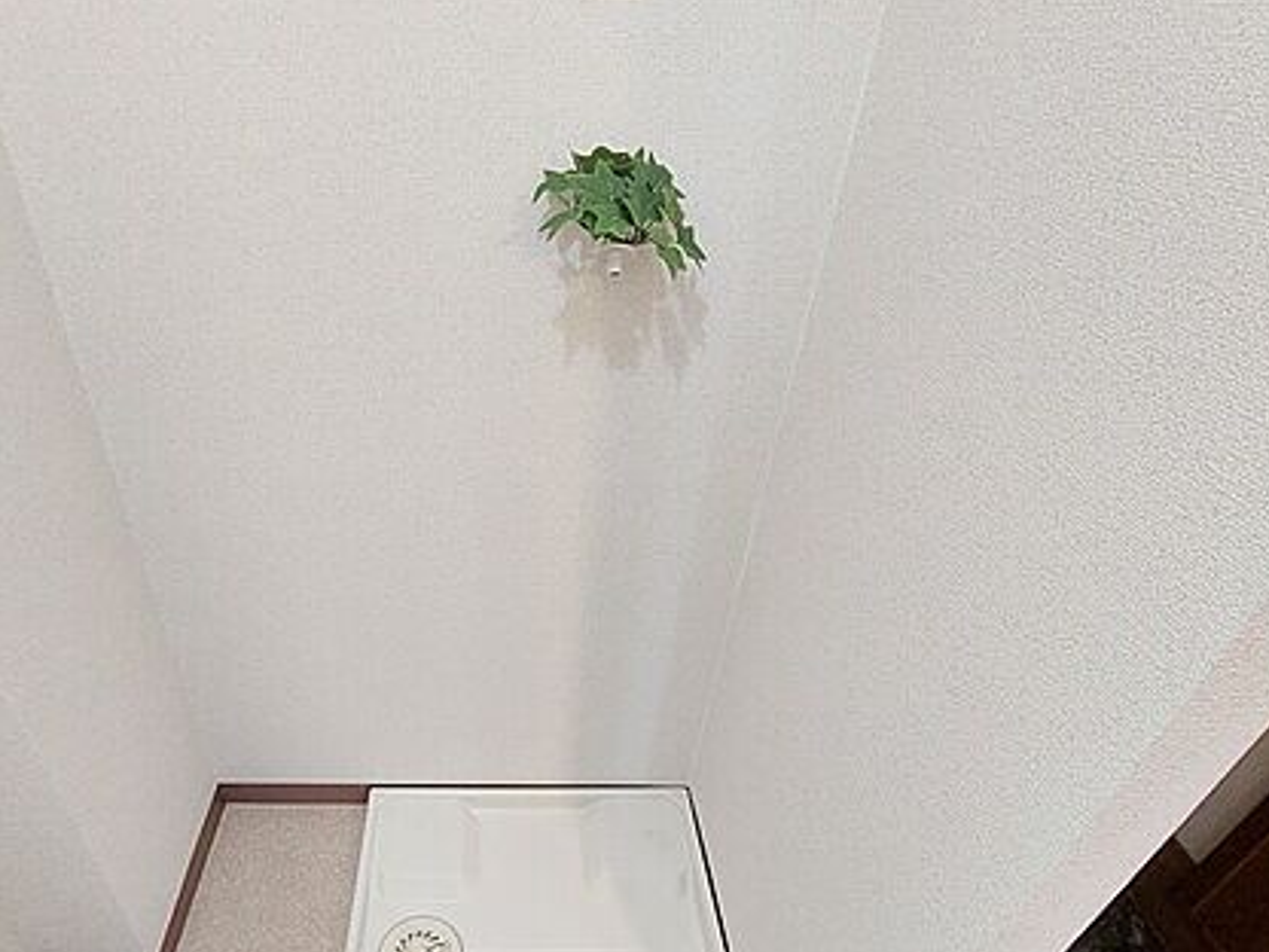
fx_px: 733
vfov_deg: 64.7
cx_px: 531
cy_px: 610
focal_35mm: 20
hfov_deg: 81.1
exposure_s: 1/30
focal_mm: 1.74
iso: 250
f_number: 2.2
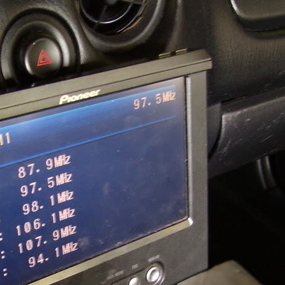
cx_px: 49
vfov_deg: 23.4
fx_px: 680
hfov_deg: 23.3
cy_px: 213
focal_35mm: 73
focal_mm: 6
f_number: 2.7
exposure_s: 1/8
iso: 160
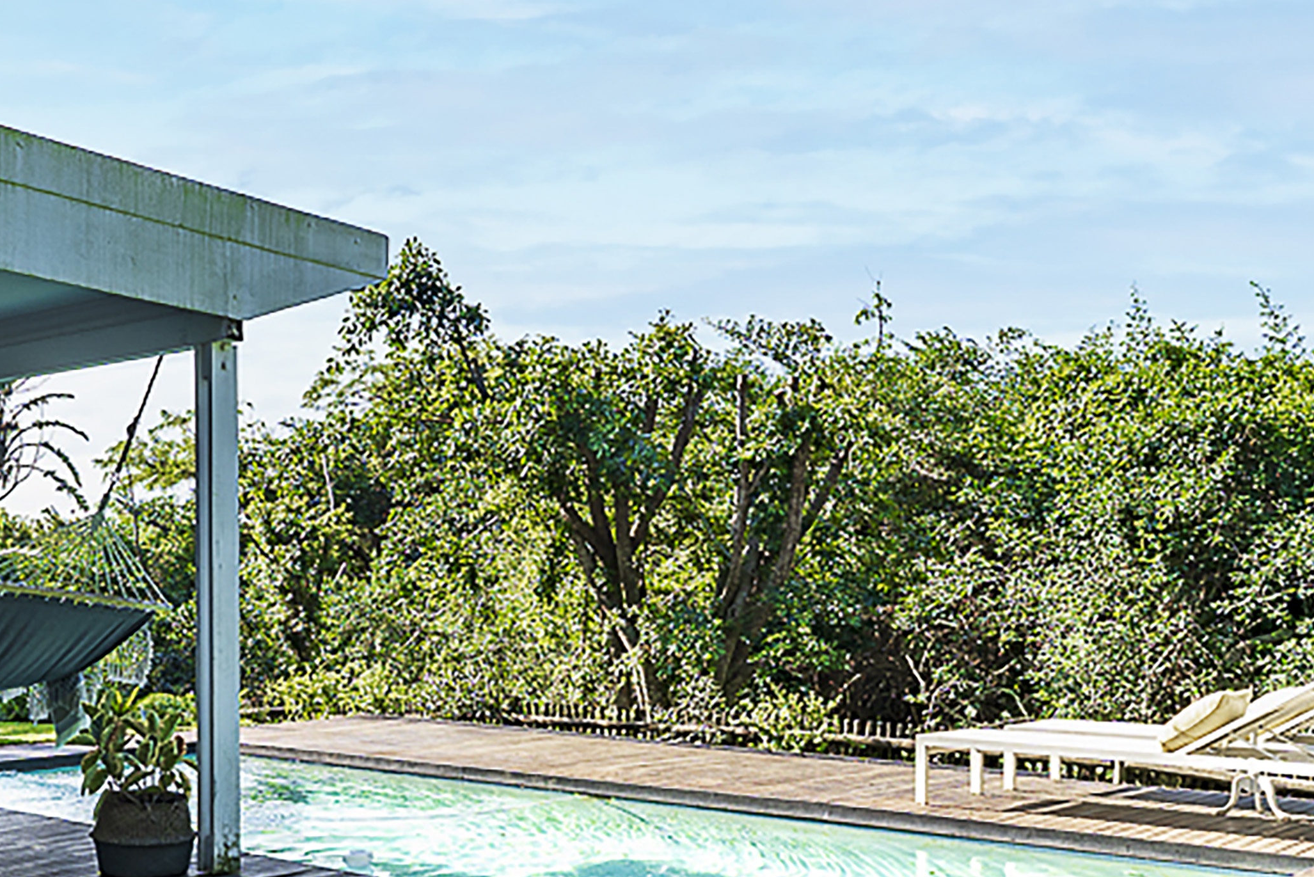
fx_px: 1497
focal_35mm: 41
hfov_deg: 45.1
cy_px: 455
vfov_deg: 32.7
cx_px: 269
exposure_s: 1/160
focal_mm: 14
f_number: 6.3
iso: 100
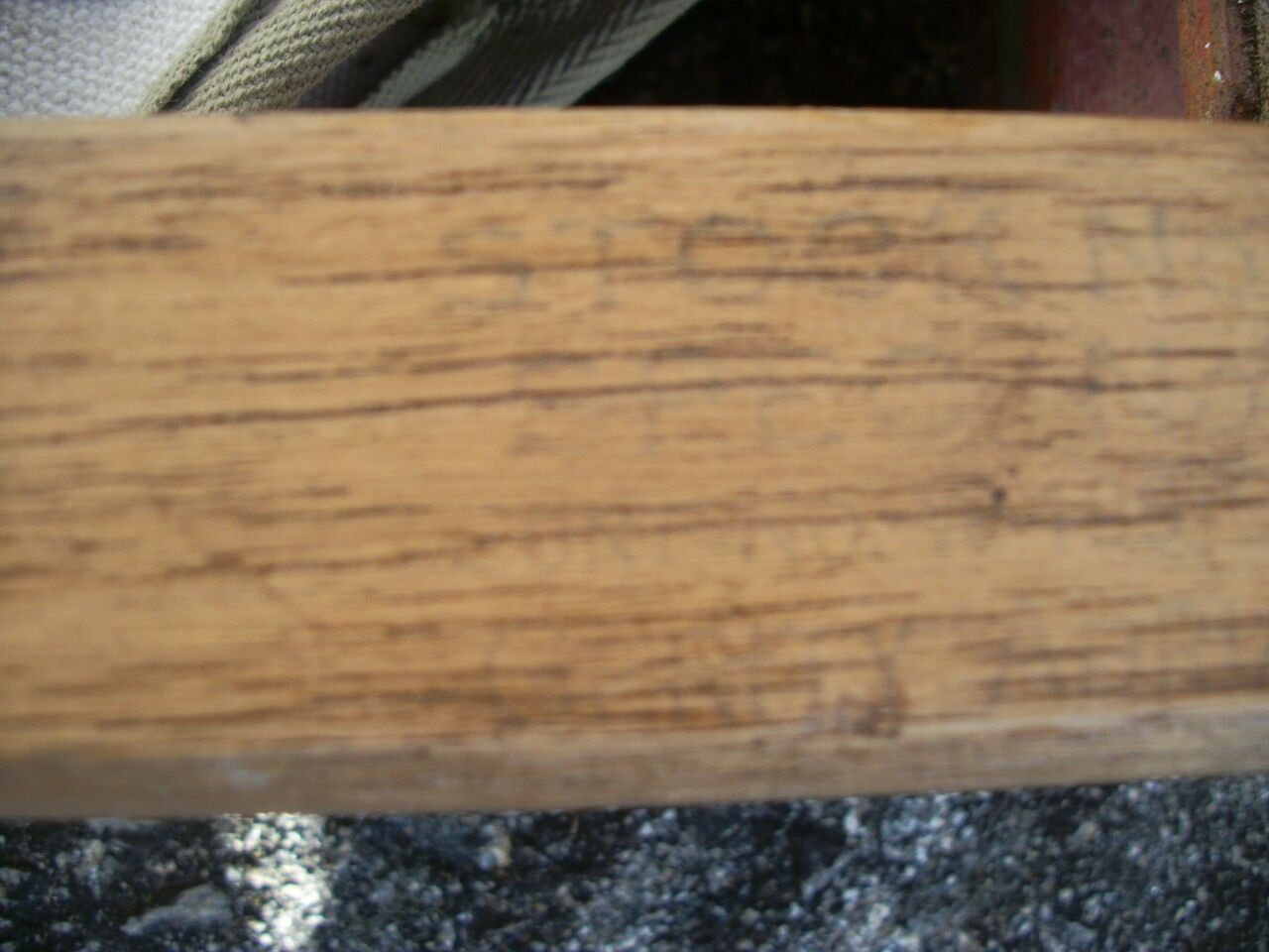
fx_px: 1173
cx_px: 634
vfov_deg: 44.2
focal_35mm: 32
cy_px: 476
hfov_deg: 56.8
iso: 80
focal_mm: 5.7
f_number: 2.9
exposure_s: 1/160
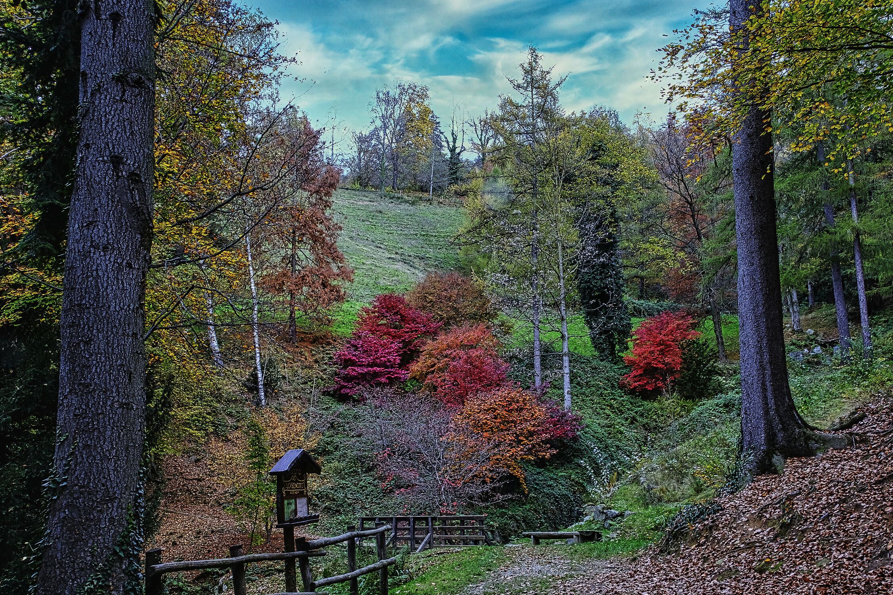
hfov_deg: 55.8
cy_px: 309
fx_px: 843
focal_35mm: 34
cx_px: 469
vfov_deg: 38.9
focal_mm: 21.5
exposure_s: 1/15
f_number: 16
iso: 400
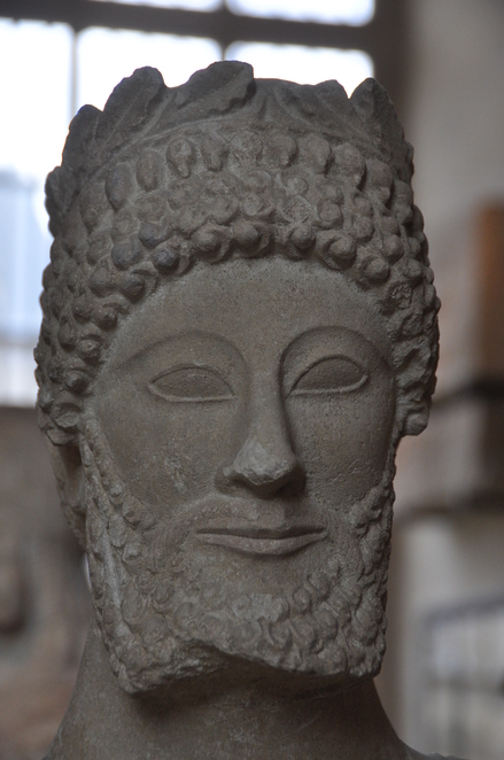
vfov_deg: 19.5
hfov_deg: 13.0
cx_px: 252
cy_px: 380
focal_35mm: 105
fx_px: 2213
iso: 640
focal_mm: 70
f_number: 5
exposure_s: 1/320
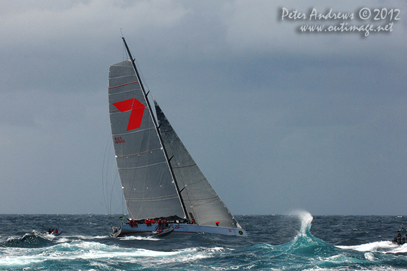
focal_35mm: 153
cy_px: 136
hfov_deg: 13.4
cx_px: 204
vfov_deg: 9.0
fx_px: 1728
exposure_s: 1/1000
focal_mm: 102
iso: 400
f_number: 8
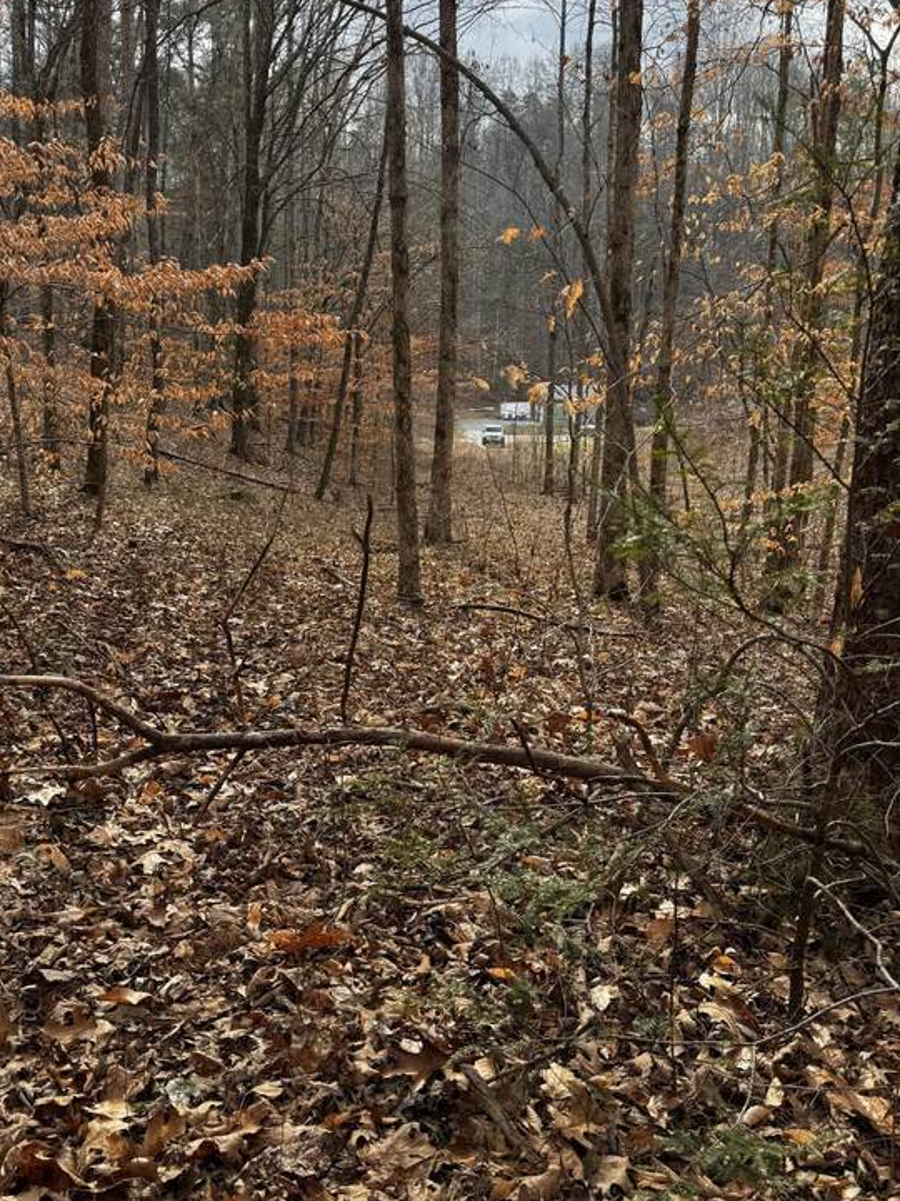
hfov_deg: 44.2
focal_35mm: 32
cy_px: 644
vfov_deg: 56.8
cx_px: 435
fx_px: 1109
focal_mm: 6.76
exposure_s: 1/621
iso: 80
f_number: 1.78
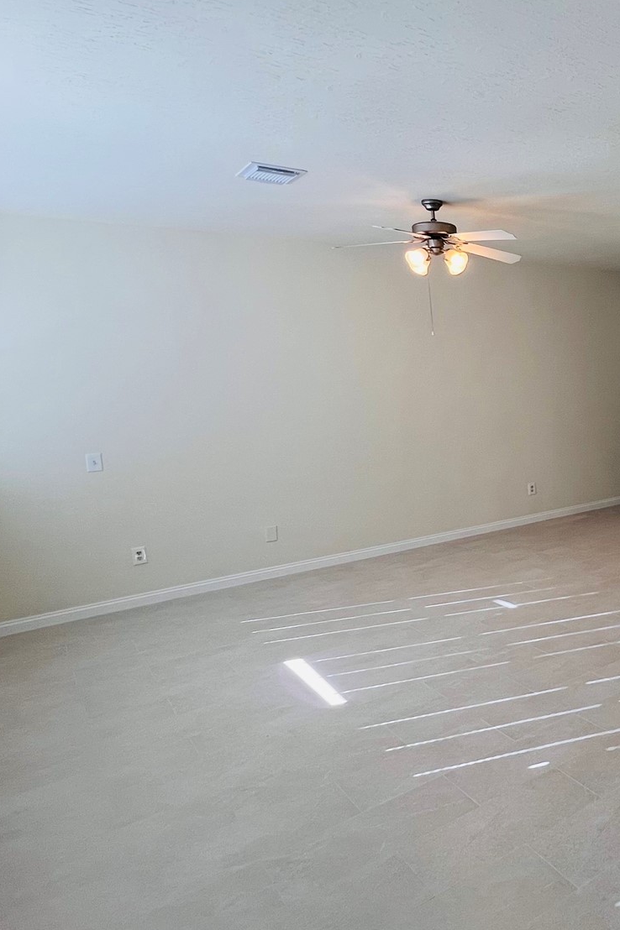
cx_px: 717
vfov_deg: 71.5
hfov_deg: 39.5
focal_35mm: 25
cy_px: 441
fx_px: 646
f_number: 1.8
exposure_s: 1/120
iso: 64
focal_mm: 1.57
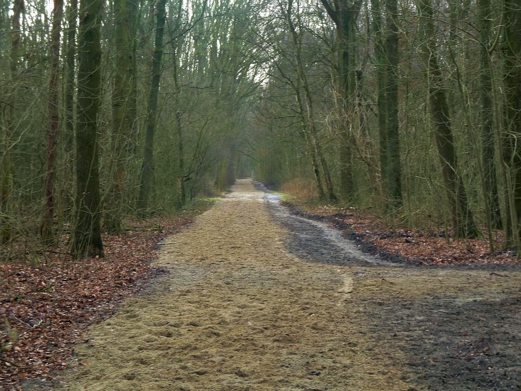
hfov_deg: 20.4
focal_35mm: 96
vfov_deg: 15.4
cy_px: 196
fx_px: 1445
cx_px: 260
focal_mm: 15.8
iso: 125
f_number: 4.3
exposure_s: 1/50
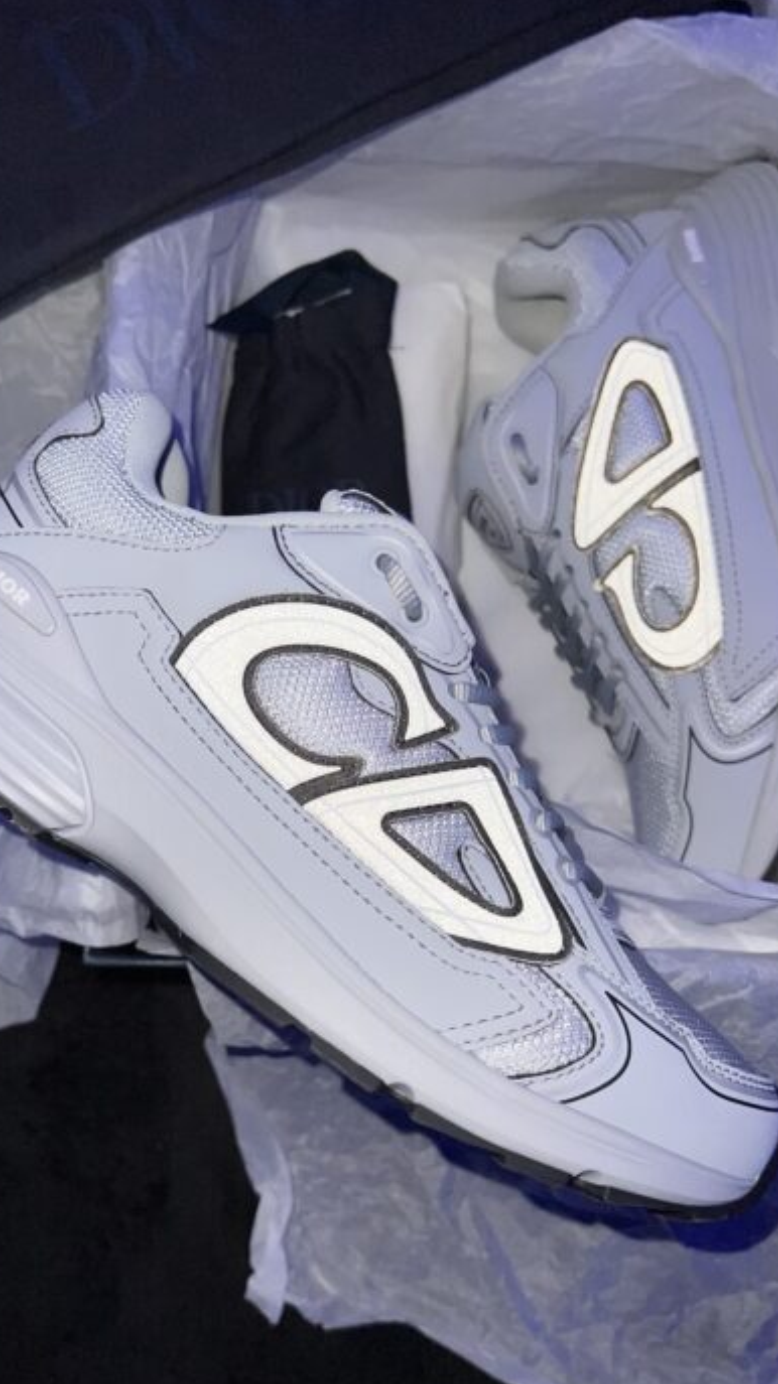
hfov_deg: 35.6
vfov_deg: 59.4
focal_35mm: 33
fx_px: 1211
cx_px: 349
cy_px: 762
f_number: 1.5
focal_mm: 5.7
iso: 32
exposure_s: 1/4
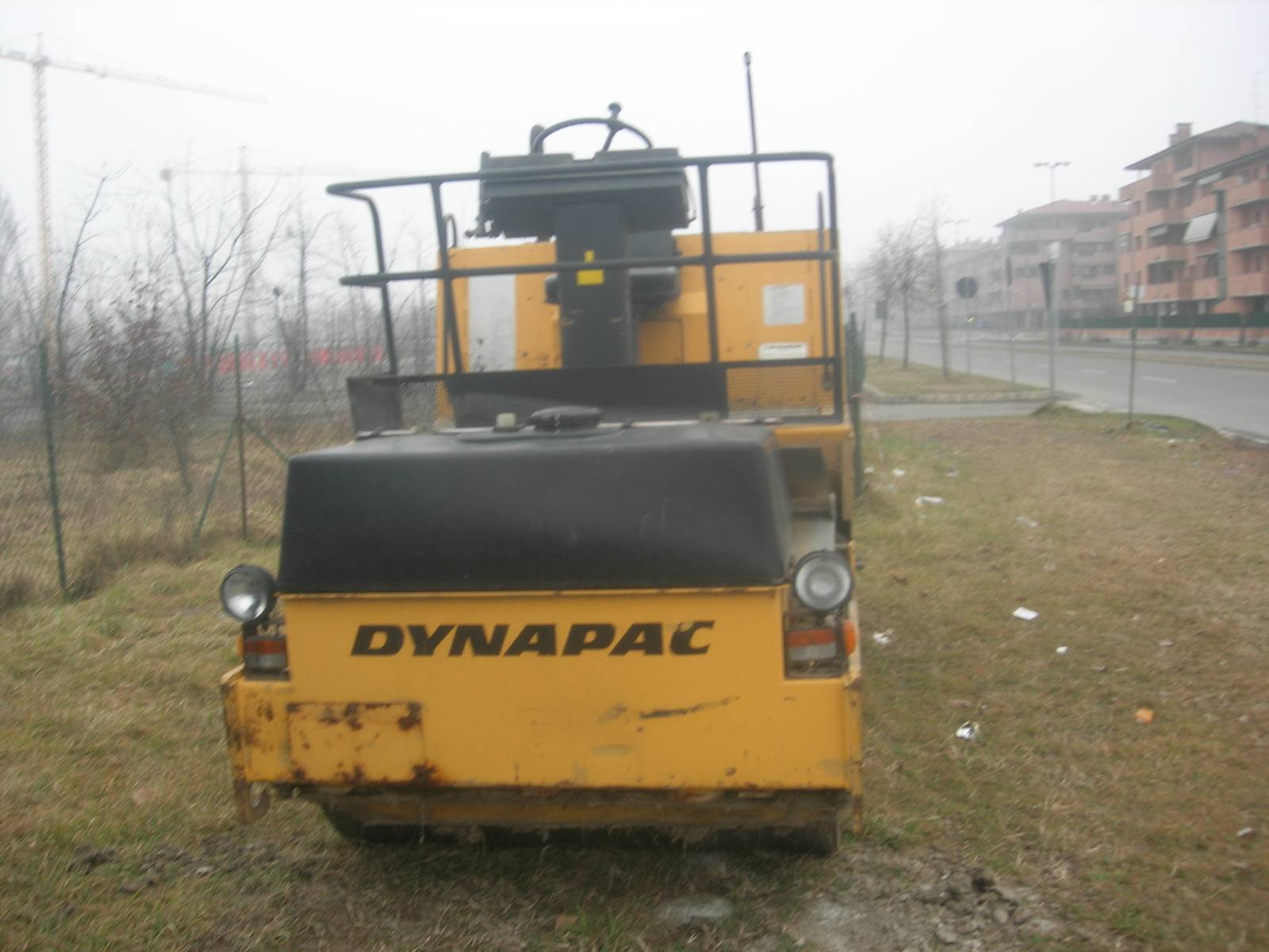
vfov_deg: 37.7
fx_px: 1393
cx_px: 634
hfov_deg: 49.0
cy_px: 476
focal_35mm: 38
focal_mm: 7.8
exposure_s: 1/134
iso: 64
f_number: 2.8
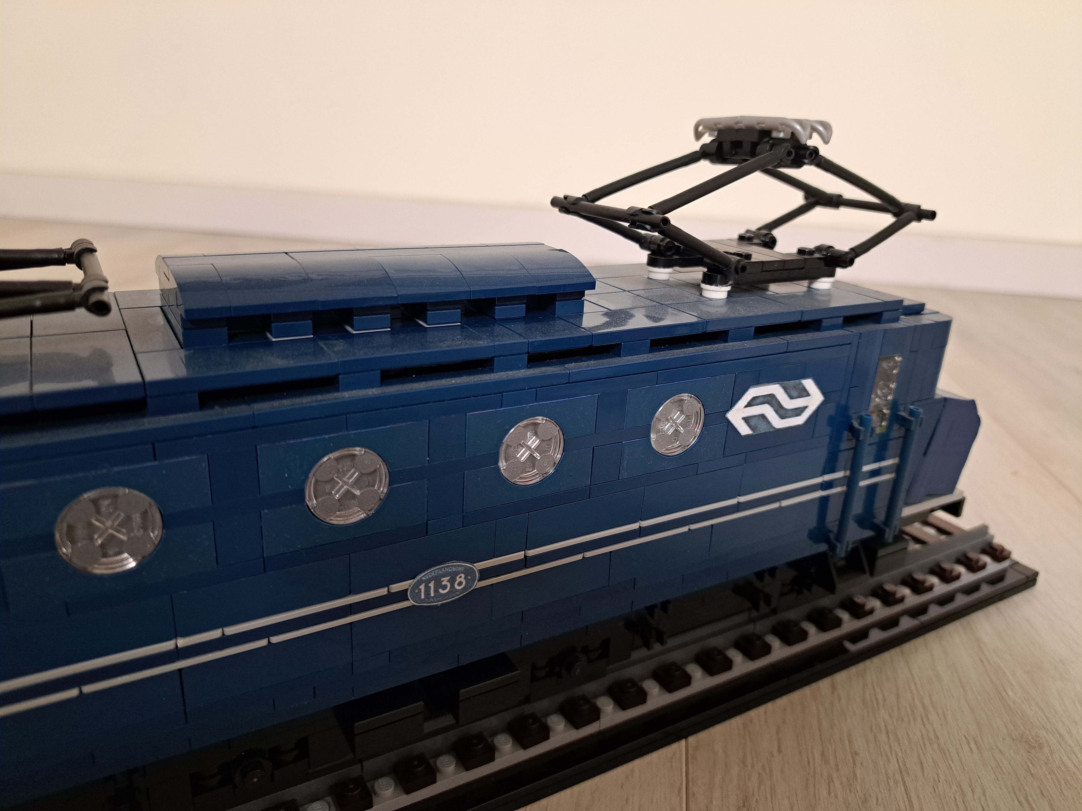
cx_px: 541
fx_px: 750
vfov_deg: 56.8
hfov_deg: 71.6
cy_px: 406
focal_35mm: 24
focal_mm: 5.23
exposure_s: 1/50
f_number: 1.8
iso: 250
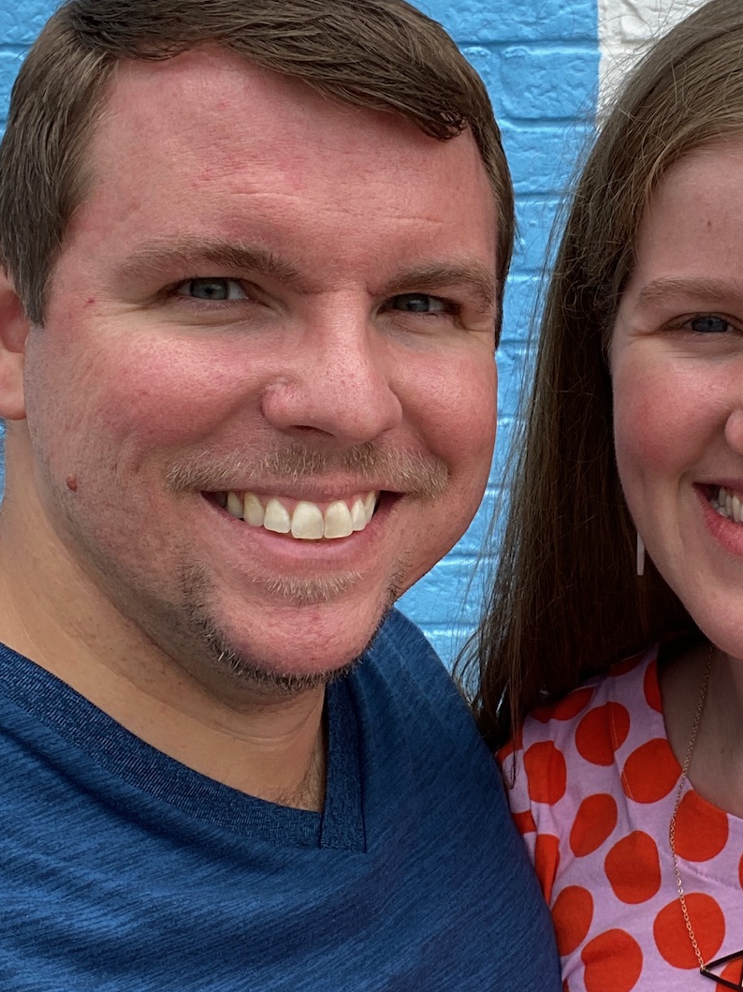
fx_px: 1660
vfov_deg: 33.2
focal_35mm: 58
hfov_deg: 25.0
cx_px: 546
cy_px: 496
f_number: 2.2
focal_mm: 2.71
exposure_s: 1/353
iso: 25
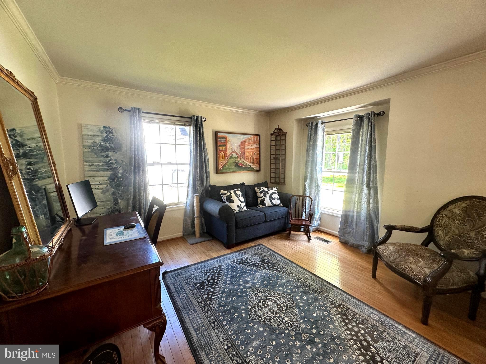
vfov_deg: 85.7
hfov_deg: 102.1
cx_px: 243
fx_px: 197
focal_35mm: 14
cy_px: 182
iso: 160
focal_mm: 2.22
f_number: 2.2
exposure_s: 1/120
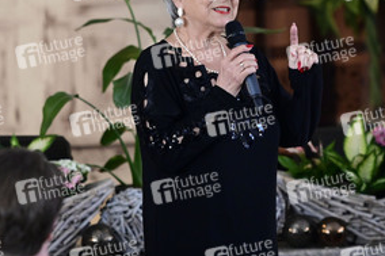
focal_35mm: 230
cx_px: 204
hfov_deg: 9.0
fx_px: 2458
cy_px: 87
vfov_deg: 6.0
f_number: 3.2
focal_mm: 145
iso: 6400
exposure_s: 1/400
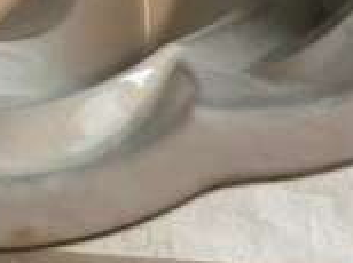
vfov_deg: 10.7
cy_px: -302
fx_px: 1252
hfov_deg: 16.0
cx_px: 222
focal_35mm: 123
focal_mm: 5.7
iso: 320
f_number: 1.5
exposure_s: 1/60
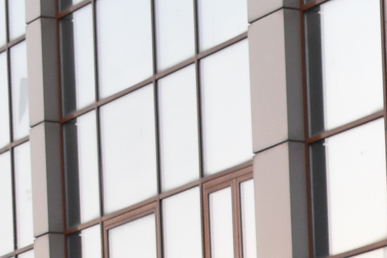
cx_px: 737
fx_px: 2687
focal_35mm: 250
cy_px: 849
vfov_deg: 5.1
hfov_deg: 7.9
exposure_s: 1/60
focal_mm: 24
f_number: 4
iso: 800
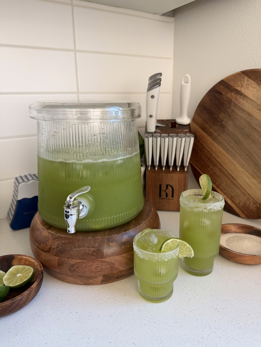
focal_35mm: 24
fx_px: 241
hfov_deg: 56.8
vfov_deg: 71.6
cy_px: 174
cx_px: 130
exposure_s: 1/121
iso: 125
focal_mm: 6.76
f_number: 1.78
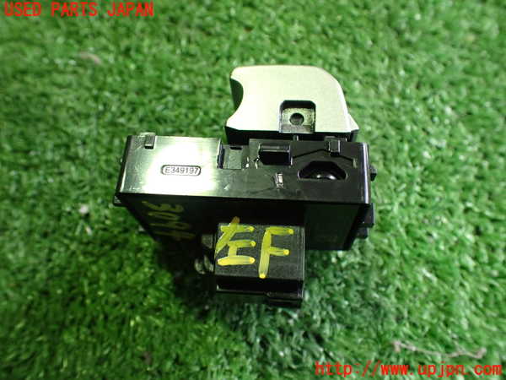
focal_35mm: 30
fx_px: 439
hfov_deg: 60.0
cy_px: 190
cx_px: 253
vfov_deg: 46.8
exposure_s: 1/60
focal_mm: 5.4
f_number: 2.3
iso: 800
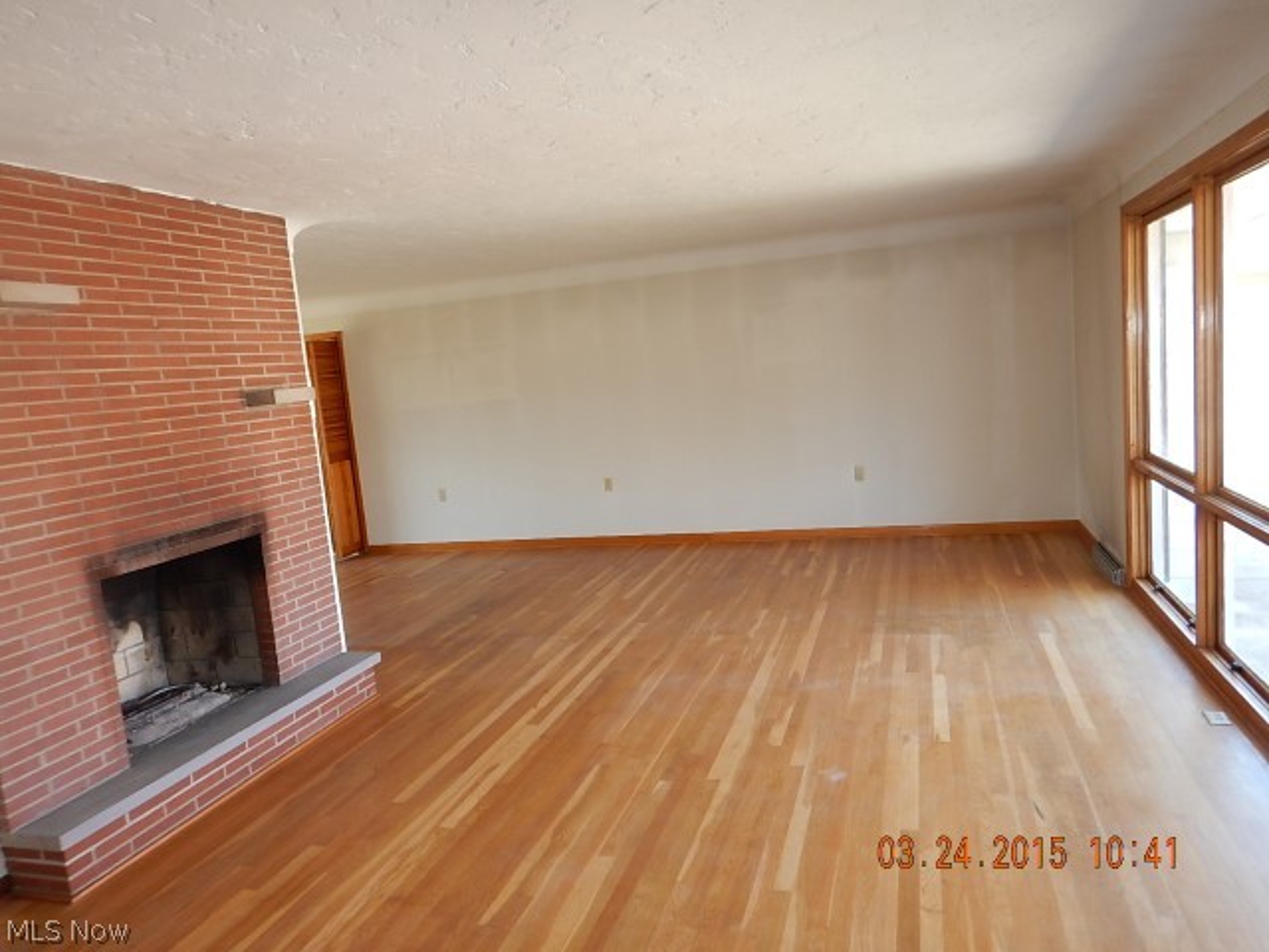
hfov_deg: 71.6
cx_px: 634
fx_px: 880
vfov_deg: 56.8
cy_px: 476
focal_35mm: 24
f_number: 2.8
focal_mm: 4.3
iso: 125
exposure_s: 1/30
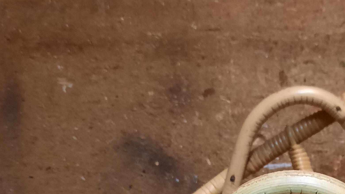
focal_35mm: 70
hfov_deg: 29.1
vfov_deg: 16.0
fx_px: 640
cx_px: 304
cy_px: 279
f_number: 2
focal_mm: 4.6
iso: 500
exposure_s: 1/25
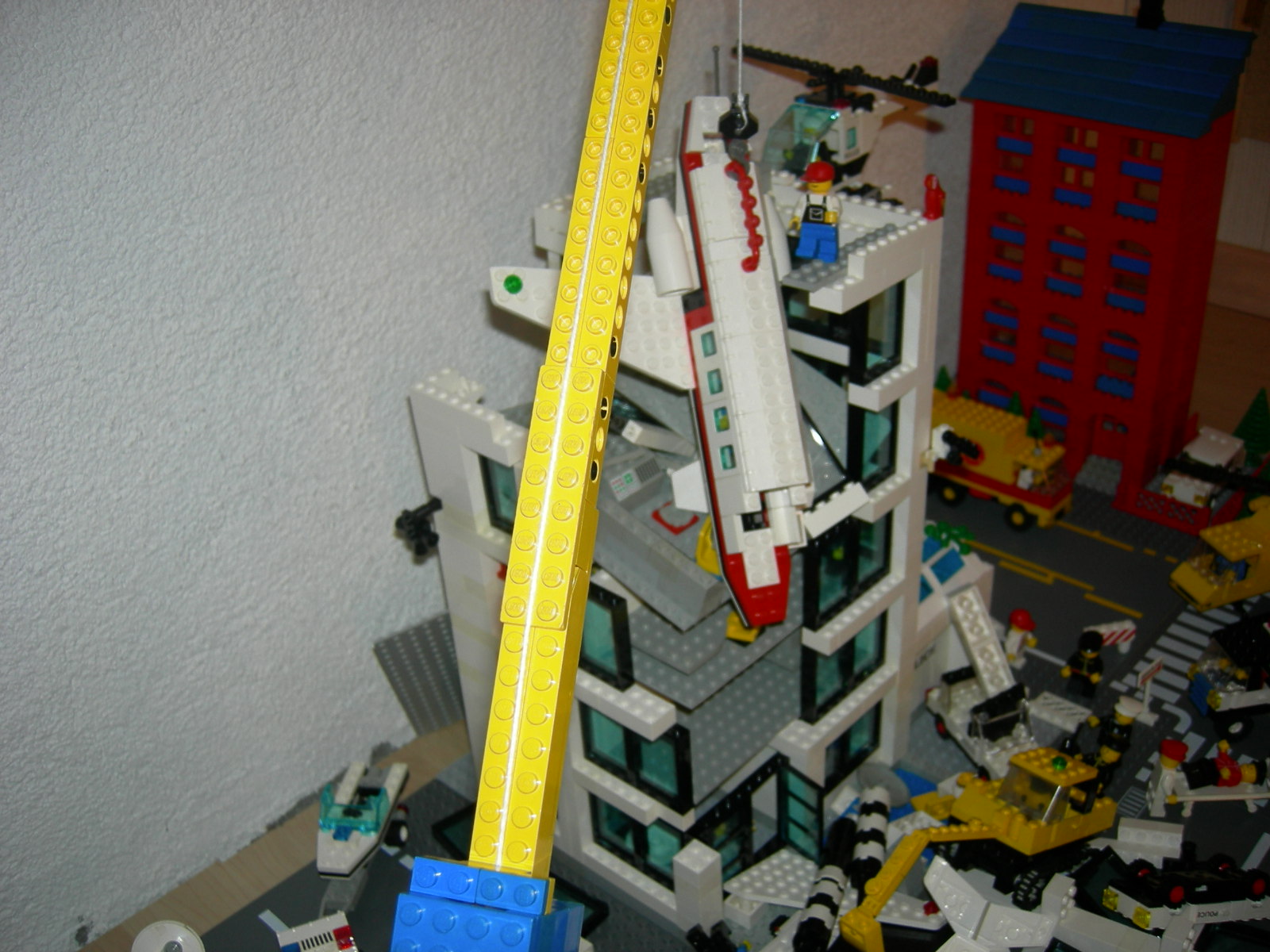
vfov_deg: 39.7
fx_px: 1321
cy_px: 476
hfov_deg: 51.4
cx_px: 635
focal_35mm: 36
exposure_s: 1/60.1
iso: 64
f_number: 2.7
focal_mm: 7.5
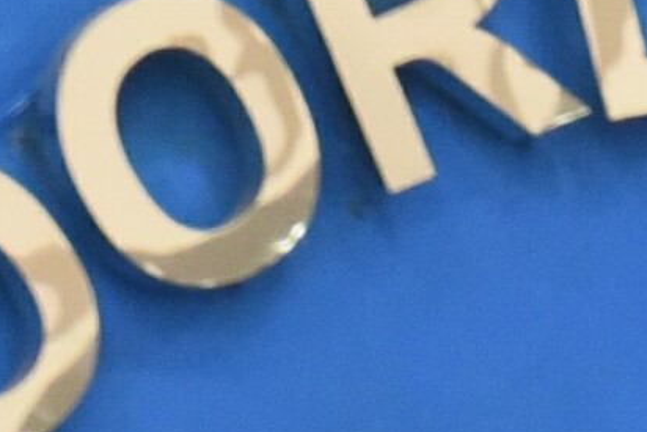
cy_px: 1169
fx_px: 8845
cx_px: 1771
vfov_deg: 2.8
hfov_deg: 4.1
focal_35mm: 492
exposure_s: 1/250
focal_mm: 70
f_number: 2.8
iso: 2000
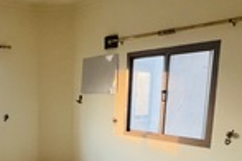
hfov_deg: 45.0
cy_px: 155
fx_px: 282
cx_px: 63
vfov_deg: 30.0
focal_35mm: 42
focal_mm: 1.57
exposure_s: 1/66
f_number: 1.8
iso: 250
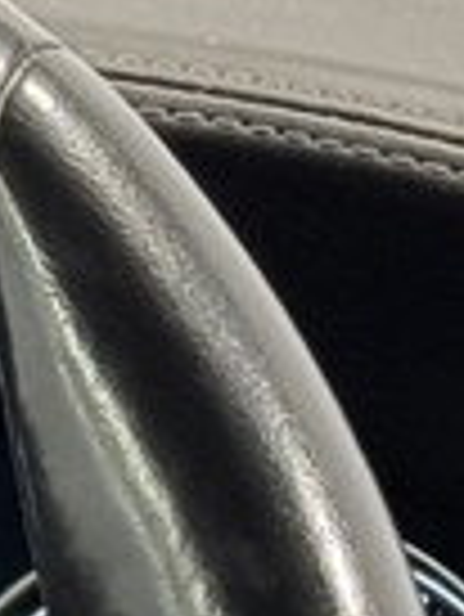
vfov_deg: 3.9
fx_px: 8994
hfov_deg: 2.8
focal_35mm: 504
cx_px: -1644
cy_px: 791
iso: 160
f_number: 1.78
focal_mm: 6.76
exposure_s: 1/49
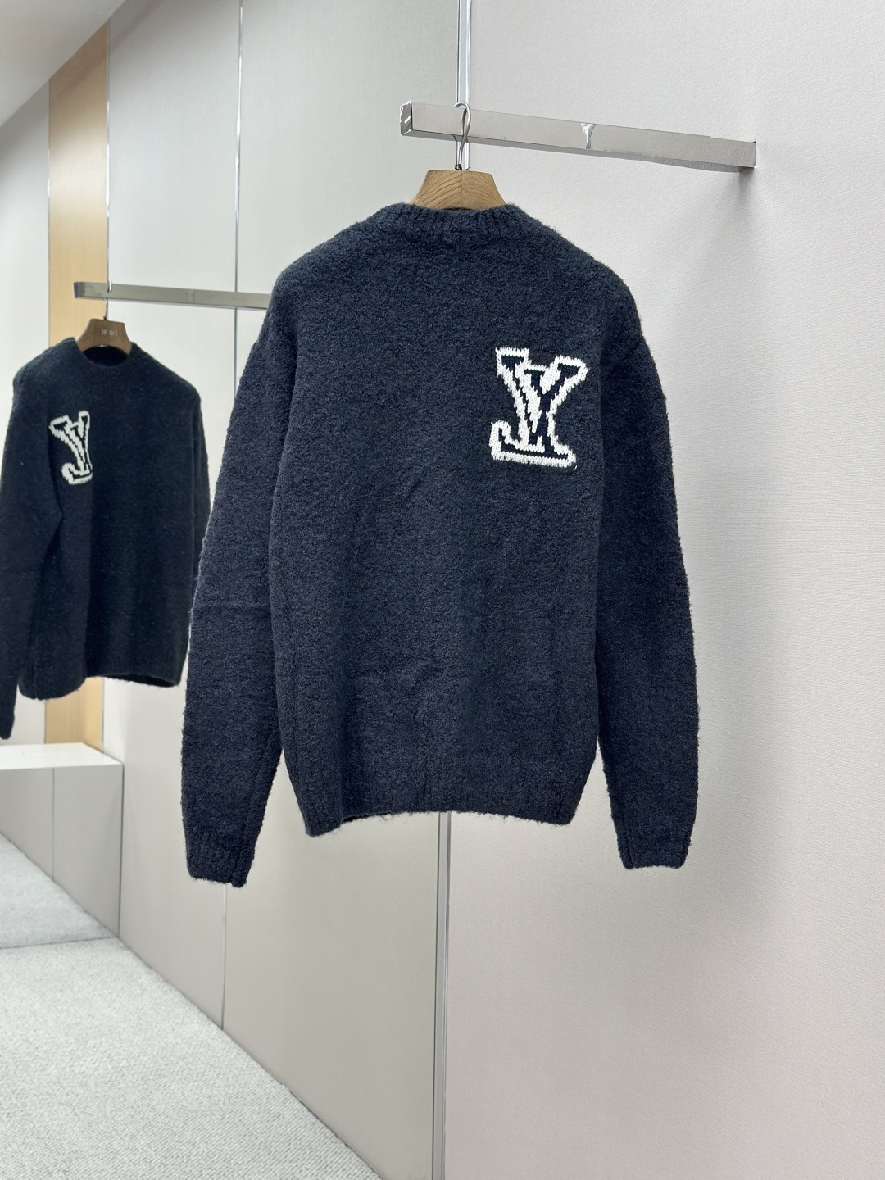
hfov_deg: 30.3
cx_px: 442
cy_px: 590
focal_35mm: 48
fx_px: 1636
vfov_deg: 39.7
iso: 80
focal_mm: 6.86
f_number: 1.78
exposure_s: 1/198
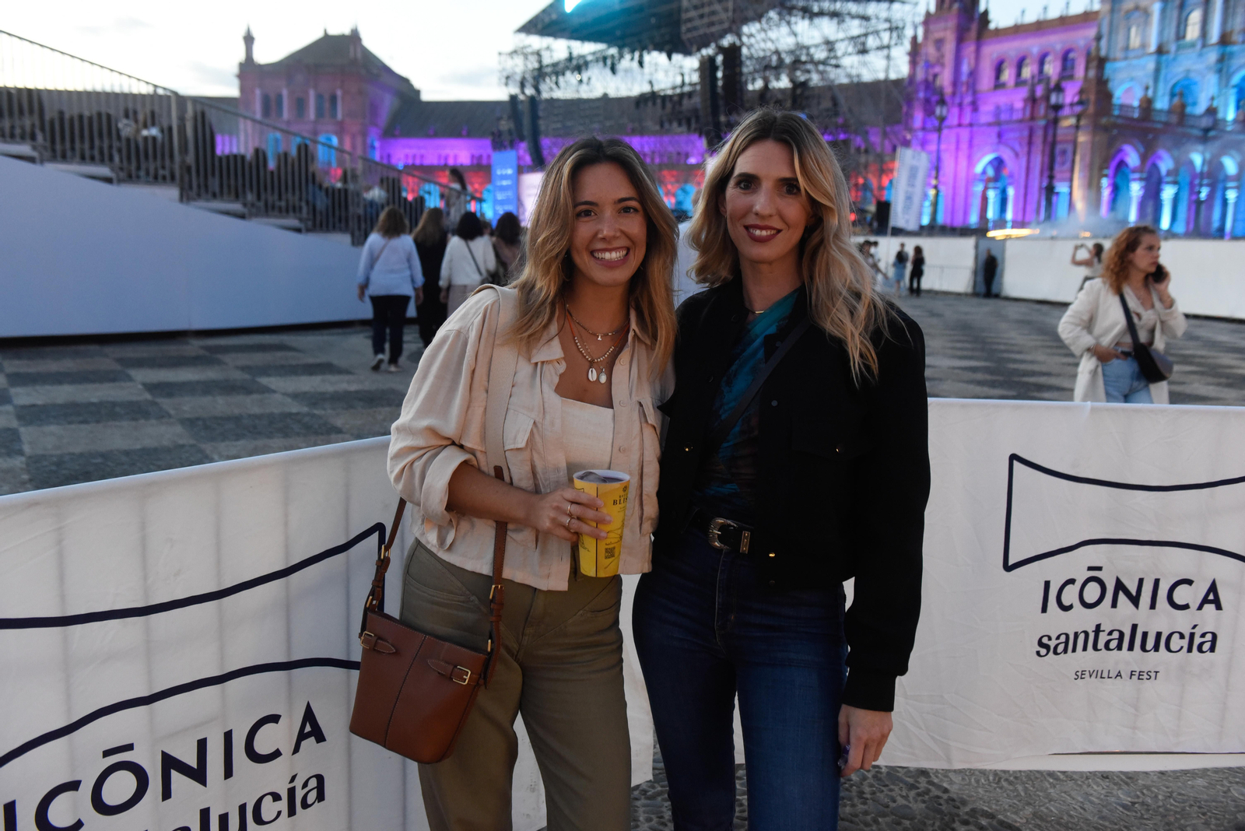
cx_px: 622
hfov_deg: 58.7
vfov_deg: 41.1
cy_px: 416
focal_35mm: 32
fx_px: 1107
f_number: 4
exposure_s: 1/50
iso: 4000
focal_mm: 32
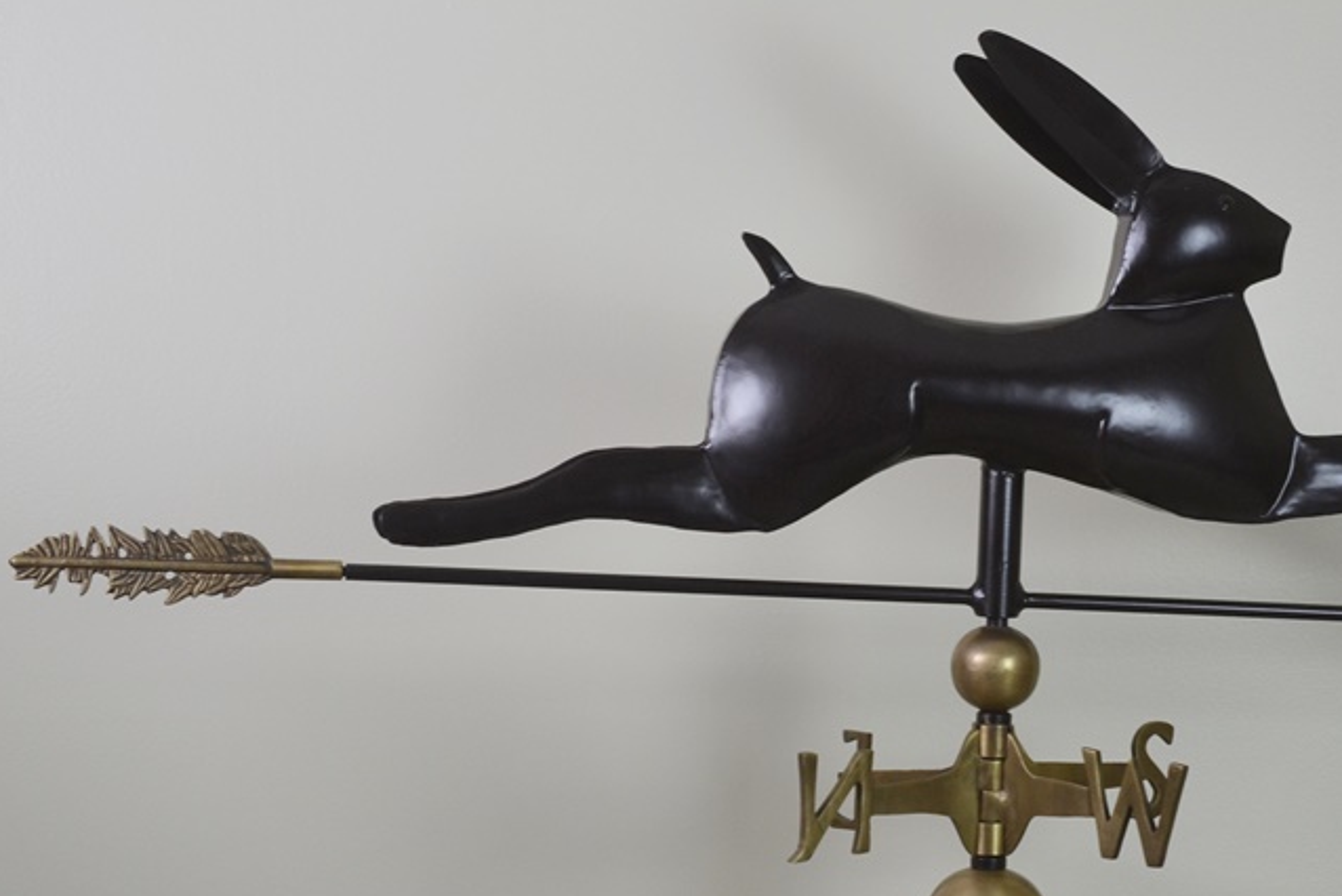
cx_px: 974
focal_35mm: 94
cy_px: 643
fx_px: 3506
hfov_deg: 21.5
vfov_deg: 14.5
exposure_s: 1/60
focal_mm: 40
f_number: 5
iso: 400
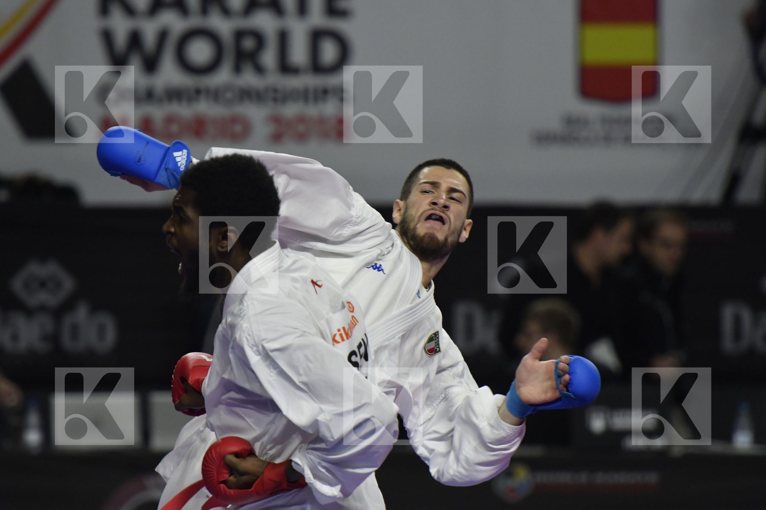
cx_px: 383
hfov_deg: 4.9
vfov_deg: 3.3
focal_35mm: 420
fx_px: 8931
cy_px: 255
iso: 1250
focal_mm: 280
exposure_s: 1/800
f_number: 4
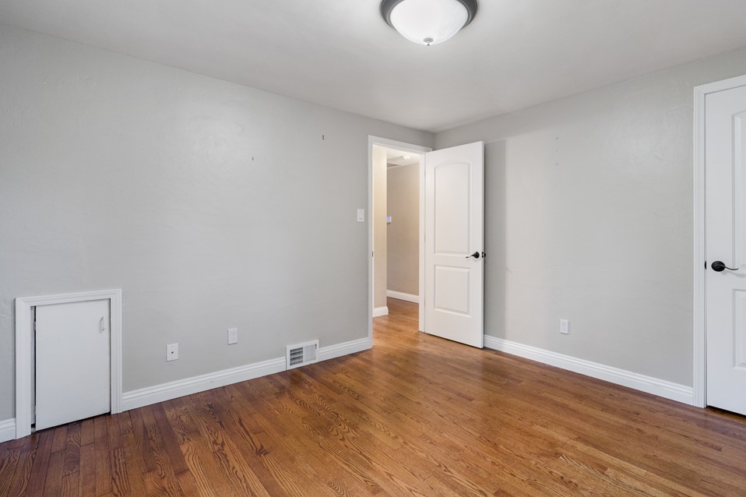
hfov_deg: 93.0
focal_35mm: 17
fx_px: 352
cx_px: 410
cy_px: 235
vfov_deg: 70.3
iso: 1600
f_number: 2.8
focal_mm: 15
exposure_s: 1/30
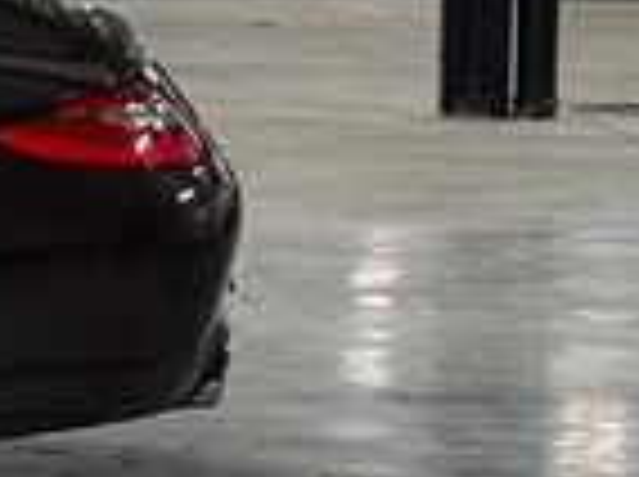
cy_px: -189
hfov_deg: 5.5
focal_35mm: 347
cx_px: -994
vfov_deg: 4.3
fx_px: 6395
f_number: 1.78
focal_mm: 6.76
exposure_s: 1/50
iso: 125
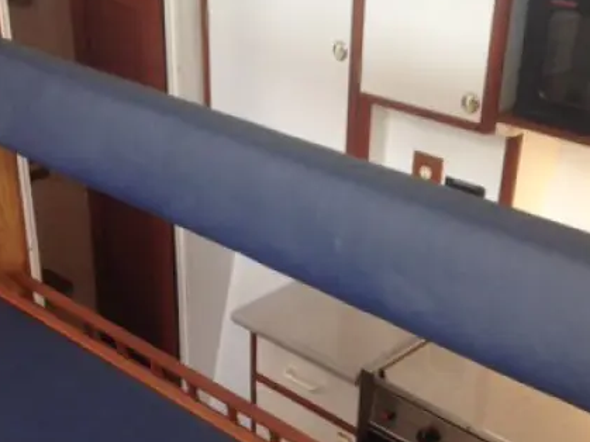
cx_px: 235
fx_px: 1073
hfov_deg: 30.6
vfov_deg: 23.1
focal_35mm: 63
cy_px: 320
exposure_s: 1/20
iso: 50
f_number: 2.4
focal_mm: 4.12
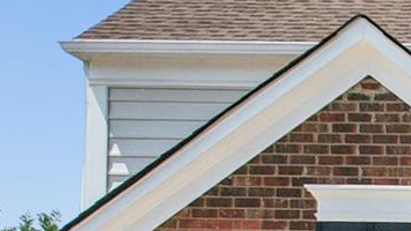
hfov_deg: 13.3
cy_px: 423
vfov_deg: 8.7
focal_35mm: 133
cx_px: 886
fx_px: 1450
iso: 120
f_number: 2.8
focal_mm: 8.4
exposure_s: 1/400
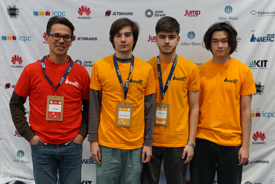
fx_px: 382
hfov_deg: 39.6
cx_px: 138
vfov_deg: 27.0
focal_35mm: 50
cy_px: 92
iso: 640
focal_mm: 50
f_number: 2.8
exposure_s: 1/100
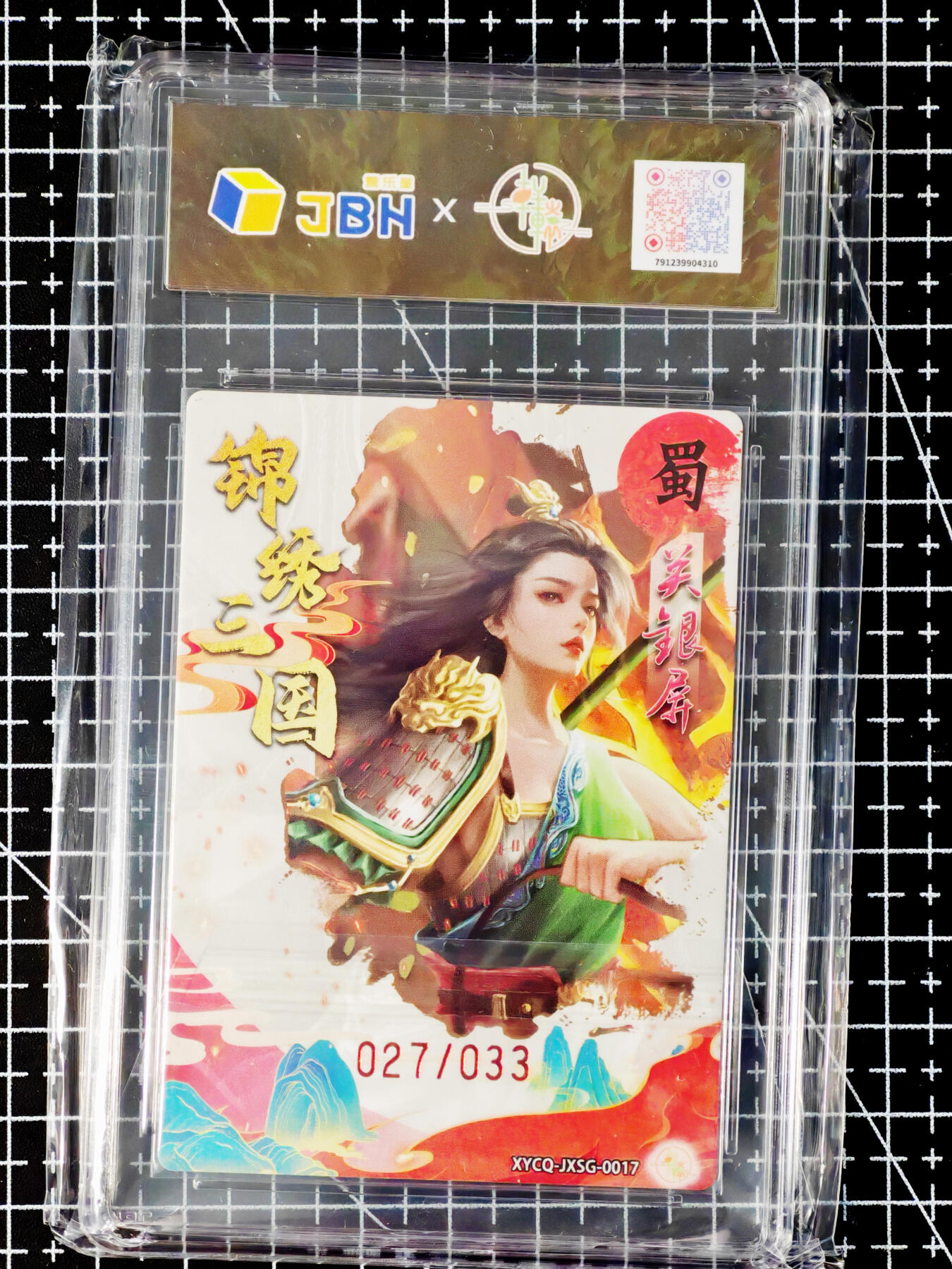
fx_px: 3337
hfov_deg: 16.2
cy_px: 634
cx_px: 476
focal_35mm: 91
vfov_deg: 21.5
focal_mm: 8.67
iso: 640
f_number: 2.4
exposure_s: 1/25
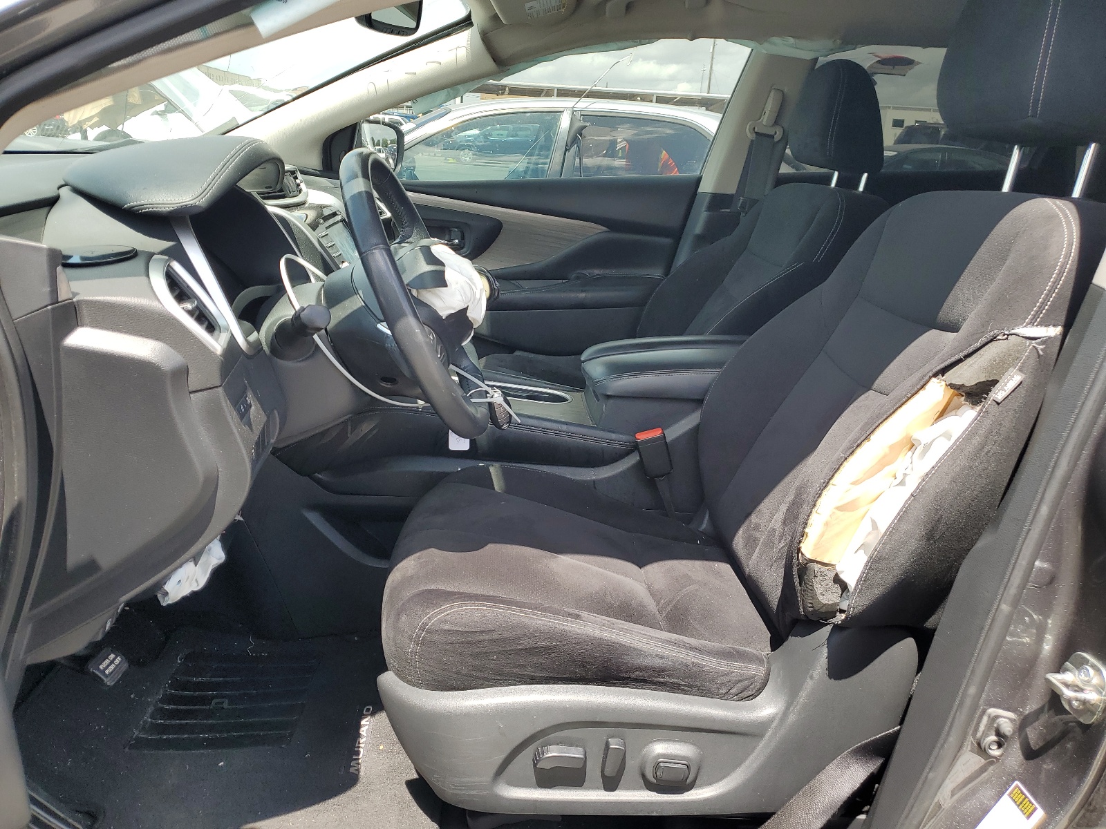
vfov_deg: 53.1
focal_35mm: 26
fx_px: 831
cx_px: 553
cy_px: 414
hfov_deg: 67.3
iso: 50
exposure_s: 1/714
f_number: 1.5
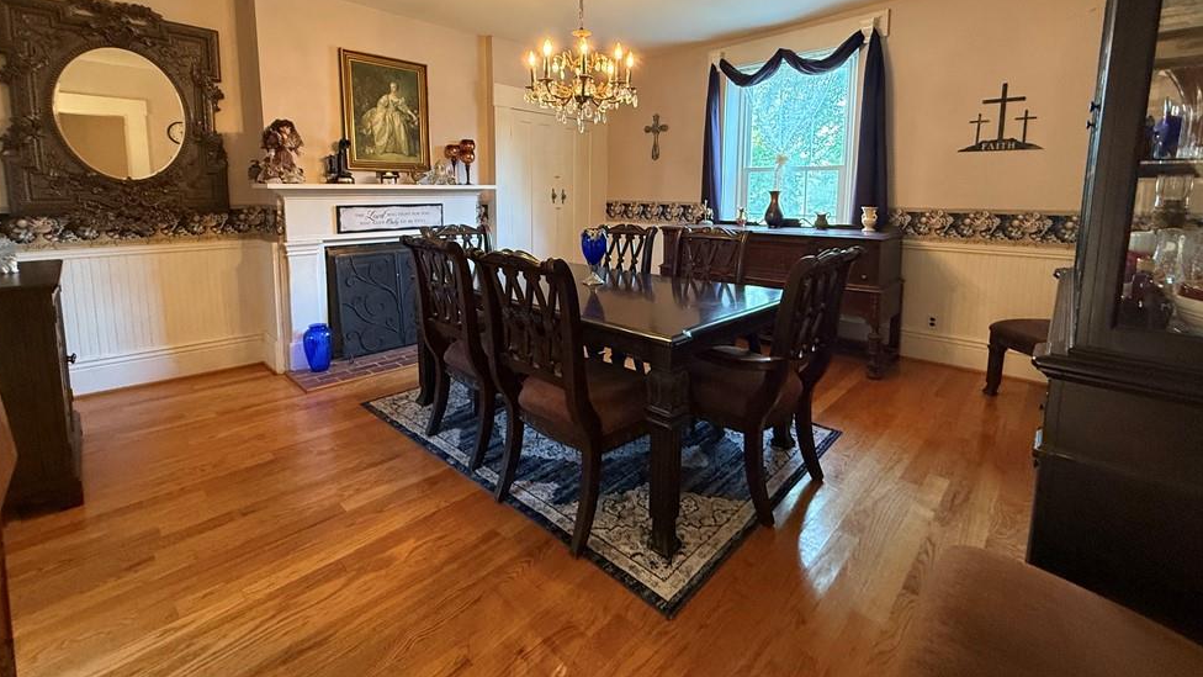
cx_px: 593
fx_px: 510
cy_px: 244
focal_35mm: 16
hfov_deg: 99.4
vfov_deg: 65.8
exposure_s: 1/60
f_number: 2.2
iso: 500
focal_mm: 2.22
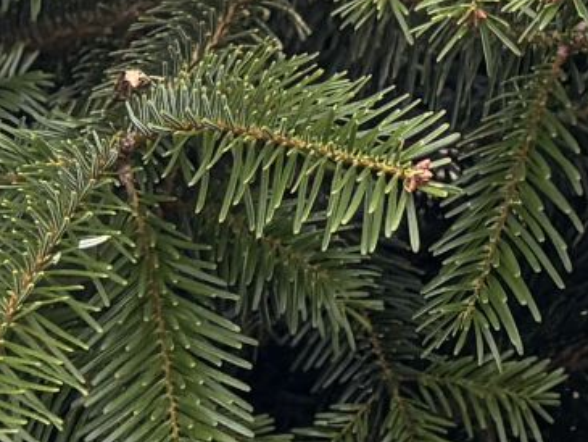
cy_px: -1032
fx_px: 3025
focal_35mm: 178
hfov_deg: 10.8
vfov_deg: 7.1
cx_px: 788
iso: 64
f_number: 1.6
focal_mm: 5.96
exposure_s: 1/121
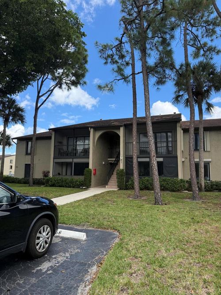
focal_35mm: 24
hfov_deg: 56.8
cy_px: 148
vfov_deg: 71.6
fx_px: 204
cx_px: 110
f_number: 1.78
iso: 100
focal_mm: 6.76
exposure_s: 1/2169
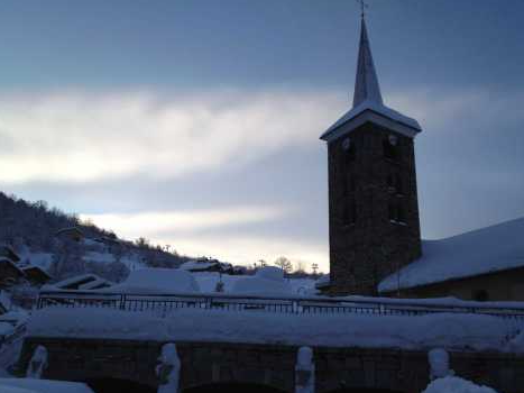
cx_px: 265
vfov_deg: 39.6
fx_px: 545
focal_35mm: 36
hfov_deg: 51.4
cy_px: 195
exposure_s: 1/449
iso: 64
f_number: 2.4
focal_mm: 4.28
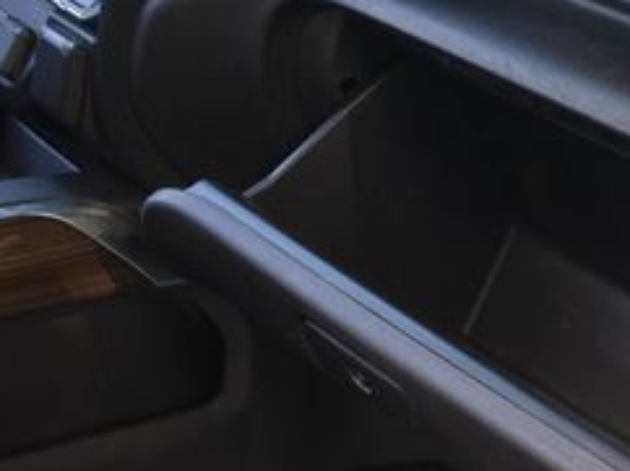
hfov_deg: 23.0
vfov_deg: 18.2
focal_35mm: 80
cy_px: 92
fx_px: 1460
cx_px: 677
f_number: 3.8
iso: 800
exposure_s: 1/125
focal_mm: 21
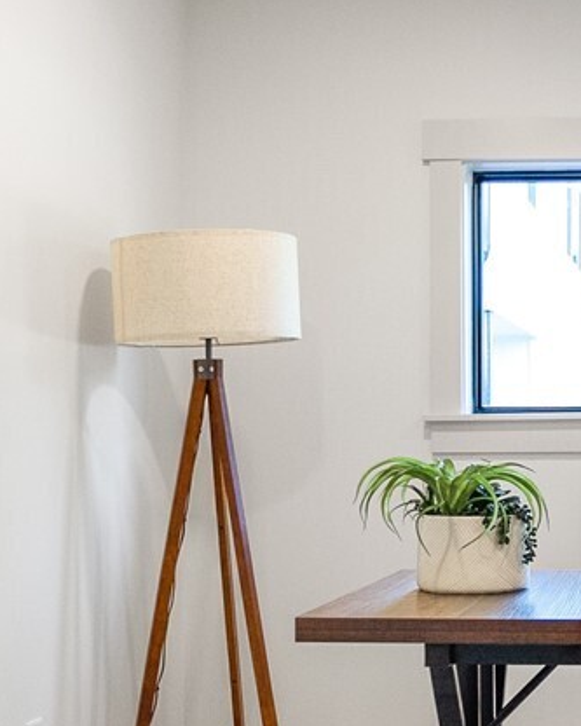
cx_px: 692
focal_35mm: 65
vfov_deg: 29.0
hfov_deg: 21.8
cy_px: 450
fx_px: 1397
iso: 800
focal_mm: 17
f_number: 2.8
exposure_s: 1/320
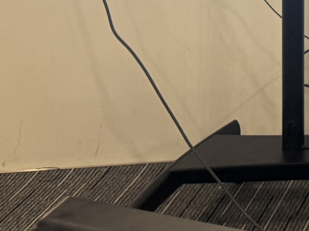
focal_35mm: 118
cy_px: -287
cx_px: 606
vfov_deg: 11.0
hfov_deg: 14.2
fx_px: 1053
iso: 125
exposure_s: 1/100
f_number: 1.78
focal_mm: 6.76
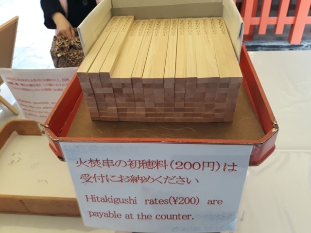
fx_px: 243
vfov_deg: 51.4
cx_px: 156
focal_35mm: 27
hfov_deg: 65.3
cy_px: 116
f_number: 1.7
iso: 125
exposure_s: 1/40
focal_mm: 3.71
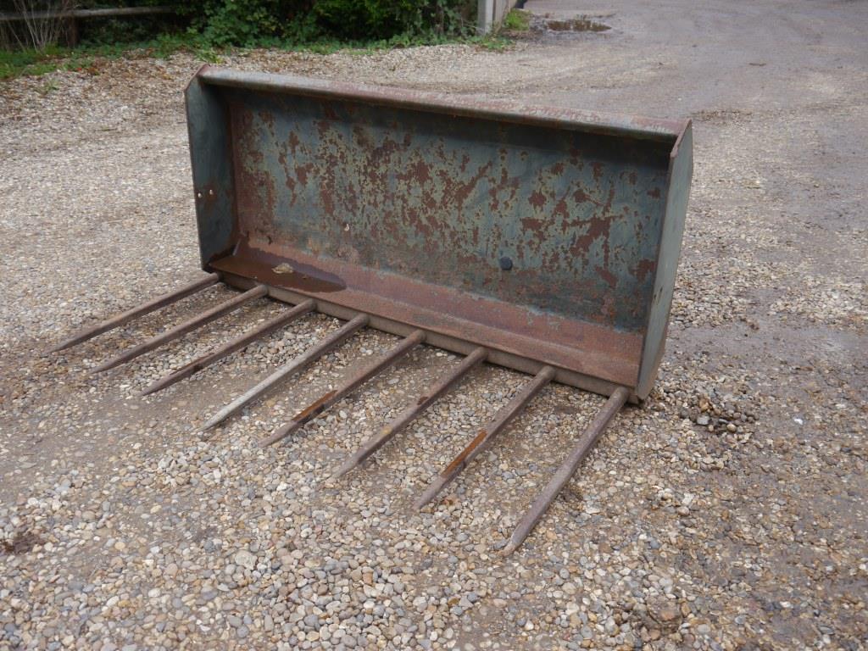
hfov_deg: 56.8
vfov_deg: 44.2
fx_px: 802
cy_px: 326
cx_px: 434
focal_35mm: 32
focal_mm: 16
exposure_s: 1/160
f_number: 5
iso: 160
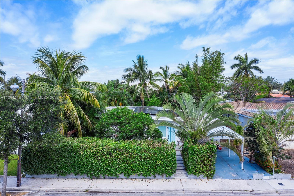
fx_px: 229
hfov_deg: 65.5
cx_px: 147
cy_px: 98
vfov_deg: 46.4
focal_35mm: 28
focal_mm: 10.26
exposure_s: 1/100
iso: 100
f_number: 8
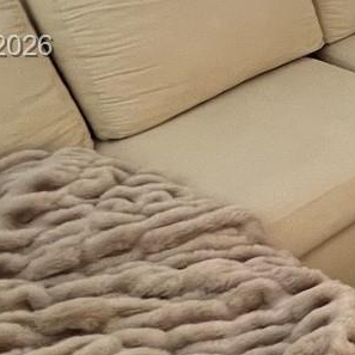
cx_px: 637
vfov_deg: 26.9
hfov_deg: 20.1
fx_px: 719
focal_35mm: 62
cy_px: 48
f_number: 1.8
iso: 500
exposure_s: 1/60
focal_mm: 1.57
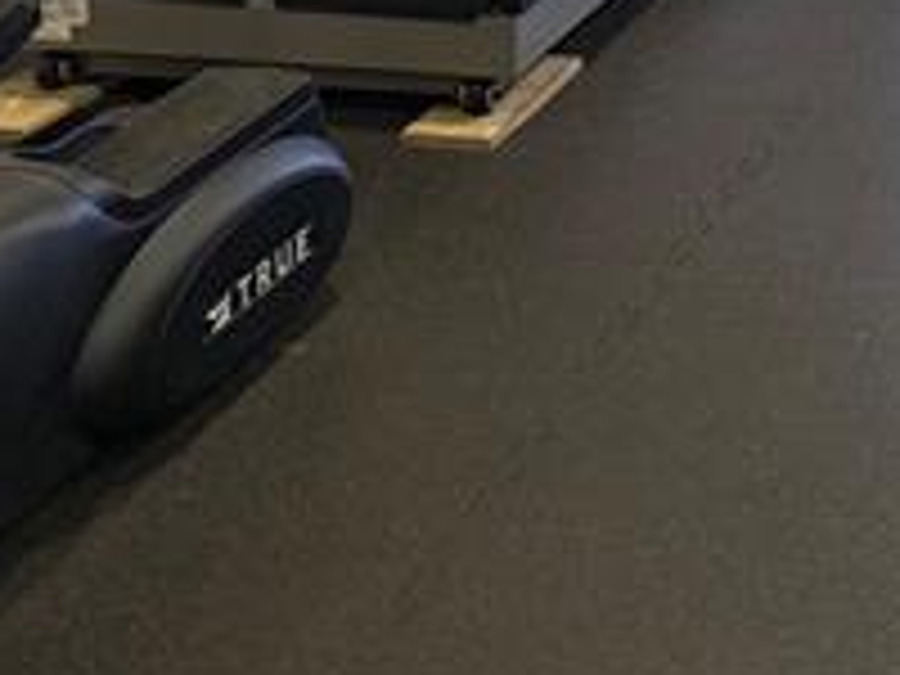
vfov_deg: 14.2
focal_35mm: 96
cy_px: -400
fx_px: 2496
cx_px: 1426
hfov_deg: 17.8
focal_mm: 6.76
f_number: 1.78
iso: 250
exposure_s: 1/60
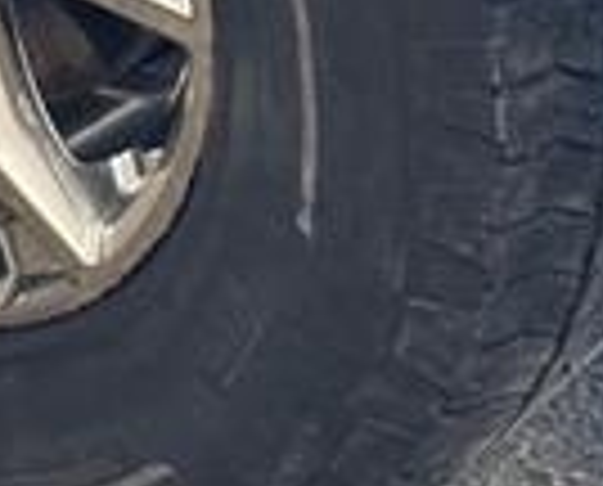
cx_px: 50
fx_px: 3991
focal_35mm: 223
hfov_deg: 8.6
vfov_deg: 6.8
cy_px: -374
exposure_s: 1/60
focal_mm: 6.76
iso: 160
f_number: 1.78
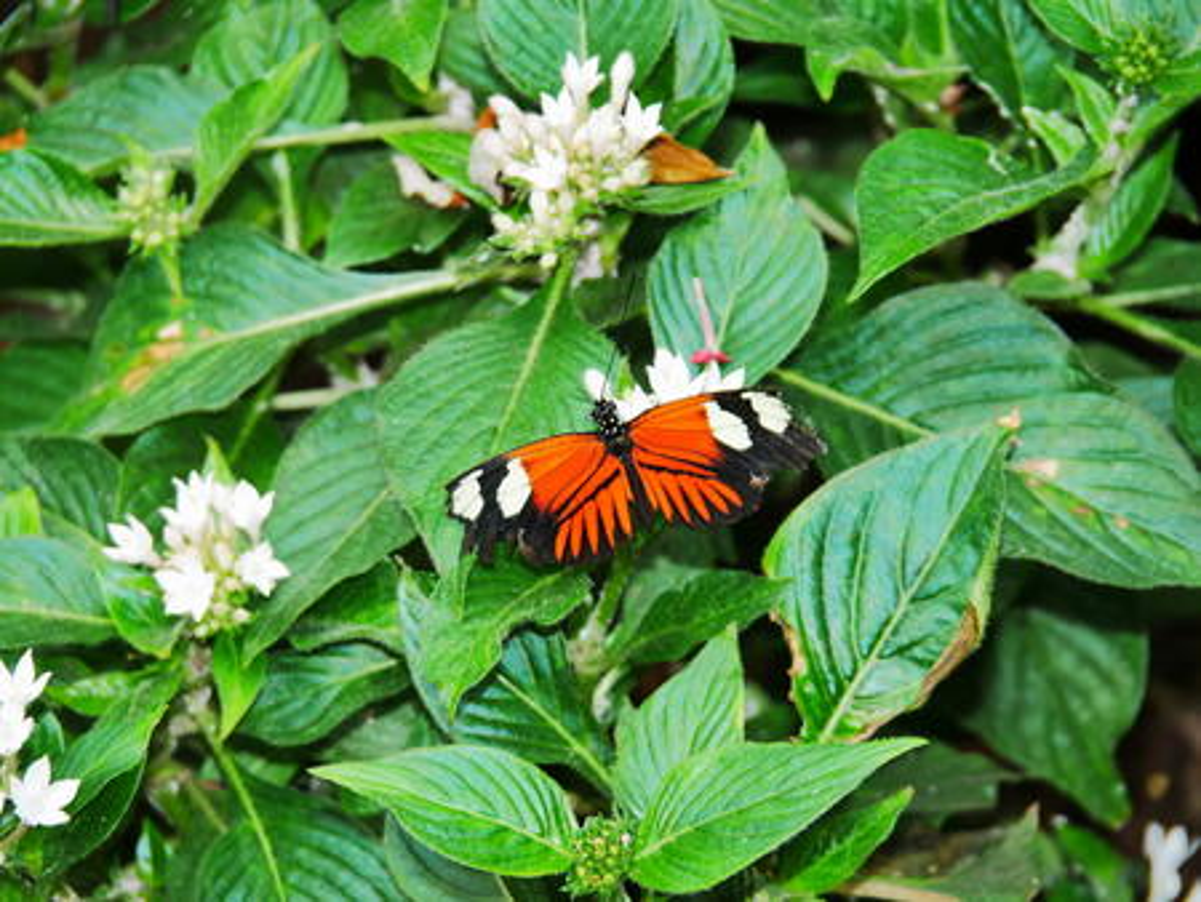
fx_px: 10414
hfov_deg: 6.6
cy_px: 451
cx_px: 600
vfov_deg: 5.0
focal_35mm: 300
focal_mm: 150
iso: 200
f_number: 5.6
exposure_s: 1/80
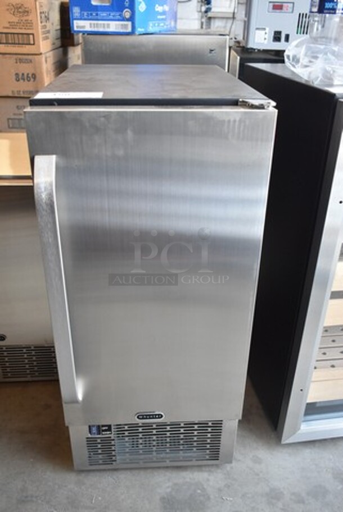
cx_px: 172
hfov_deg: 40.1
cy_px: 256
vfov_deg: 57.2
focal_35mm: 33
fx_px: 471
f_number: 3.8
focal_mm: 22
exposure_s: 1/125
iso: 1400
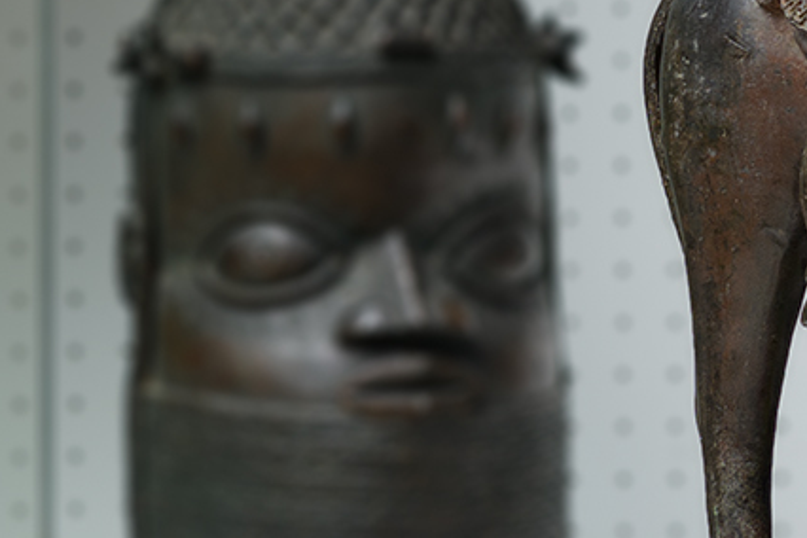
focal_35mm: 259
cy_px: -316
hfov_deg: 7.4
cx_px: 1949
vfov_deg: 5.3
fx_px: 5805
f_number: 5.6
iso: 100
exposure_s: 1/125
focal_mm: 46
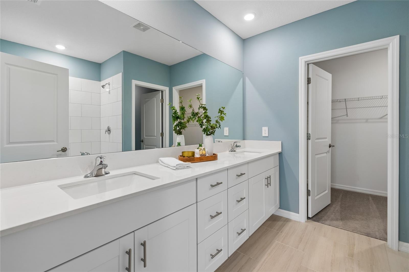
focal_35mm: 15
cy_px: 136
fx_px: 170
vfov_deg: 77.3
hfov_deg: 100.4
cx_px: 204
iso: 100
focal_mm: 10
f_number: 6.3
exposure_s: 1/6
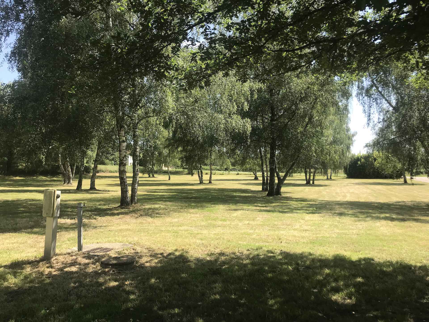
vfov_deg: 49.7
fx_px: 347
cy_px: 161
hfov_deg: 63.4
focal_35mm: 28
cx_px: 214
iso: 20
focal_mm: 3.99
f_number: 1.8
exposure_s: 1/967
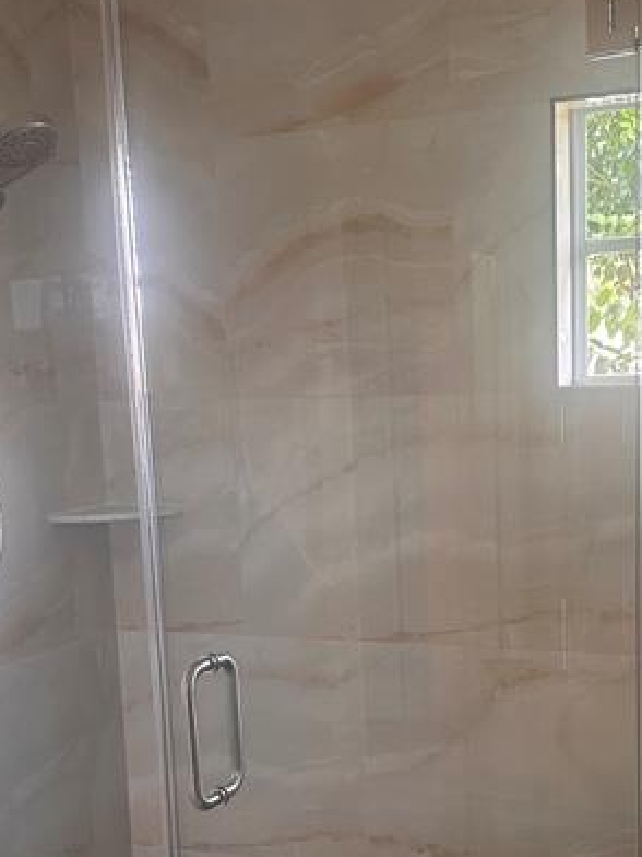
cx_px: 445
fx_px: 1162
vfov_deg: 39.7
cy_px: 599
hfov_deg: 30.6
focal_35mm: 47
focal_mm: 6.86
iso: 200
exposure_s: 1/60
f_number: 1.78
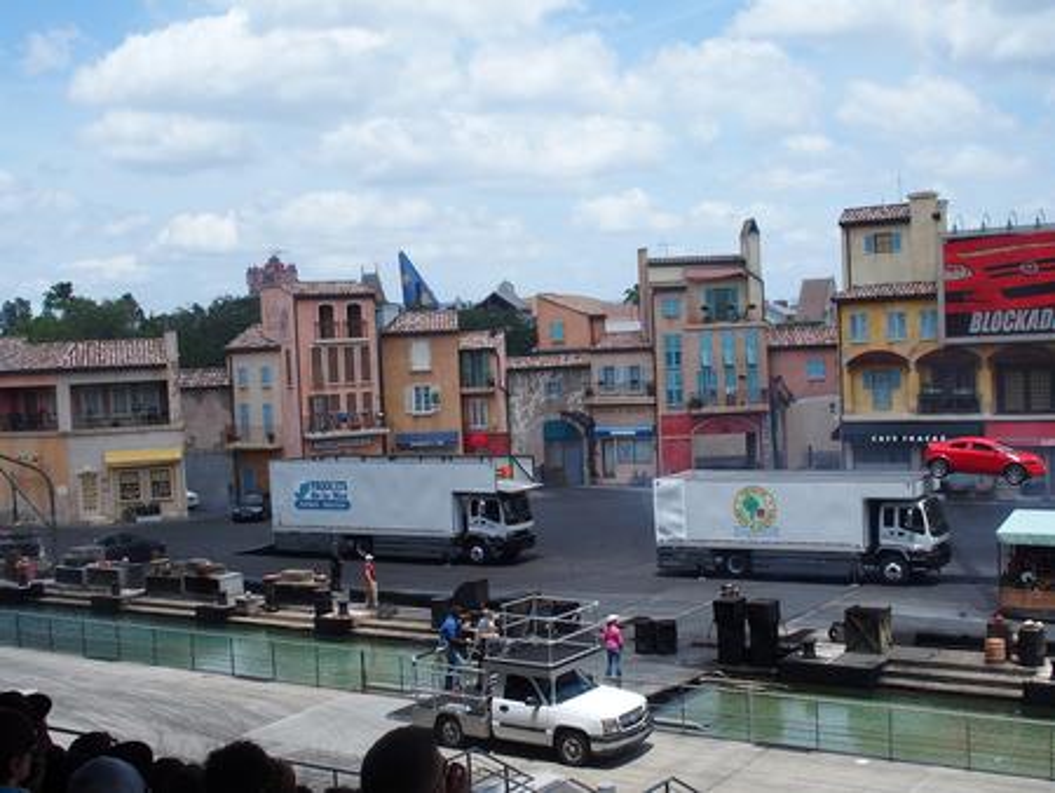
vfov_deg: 34.4
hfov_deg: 44.8
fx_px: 1281
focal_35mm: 42
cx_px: 528
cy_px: 396
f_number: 4
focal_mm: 9
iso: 100
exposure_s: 1/1000
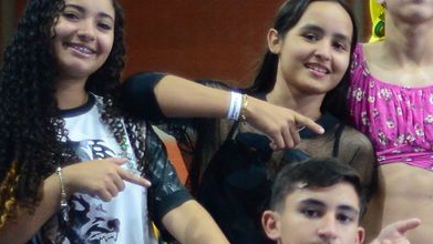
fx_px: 2951
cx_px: 663
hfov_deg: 8.2
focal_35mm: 257
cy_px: 303
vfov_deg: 4.7
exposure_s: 1/200
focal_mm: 50
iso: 2500
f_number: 2
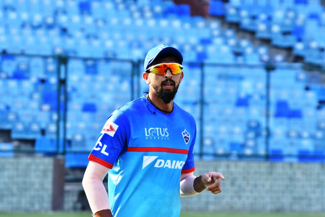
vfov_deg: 4.6
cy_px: 108
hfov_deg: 6.9
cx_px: 162
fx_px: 2709
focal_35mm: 300
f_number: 7.1
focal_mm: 200
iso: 320
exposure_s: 1/640
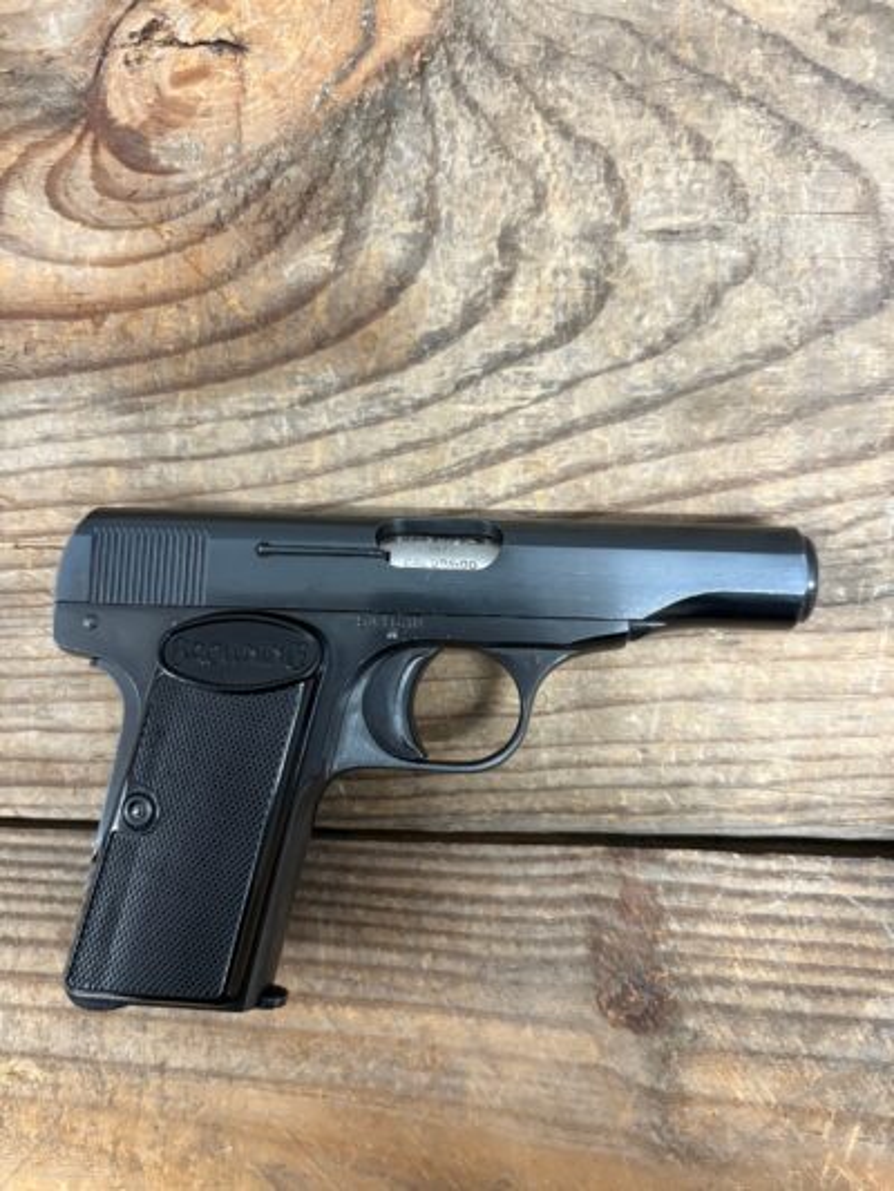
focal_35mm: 26
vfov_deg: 67.3
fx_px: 895
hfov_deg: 53.1
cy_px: 596
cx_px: 447
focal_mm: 5.96
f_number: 1.6
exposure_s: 1/60
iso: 400
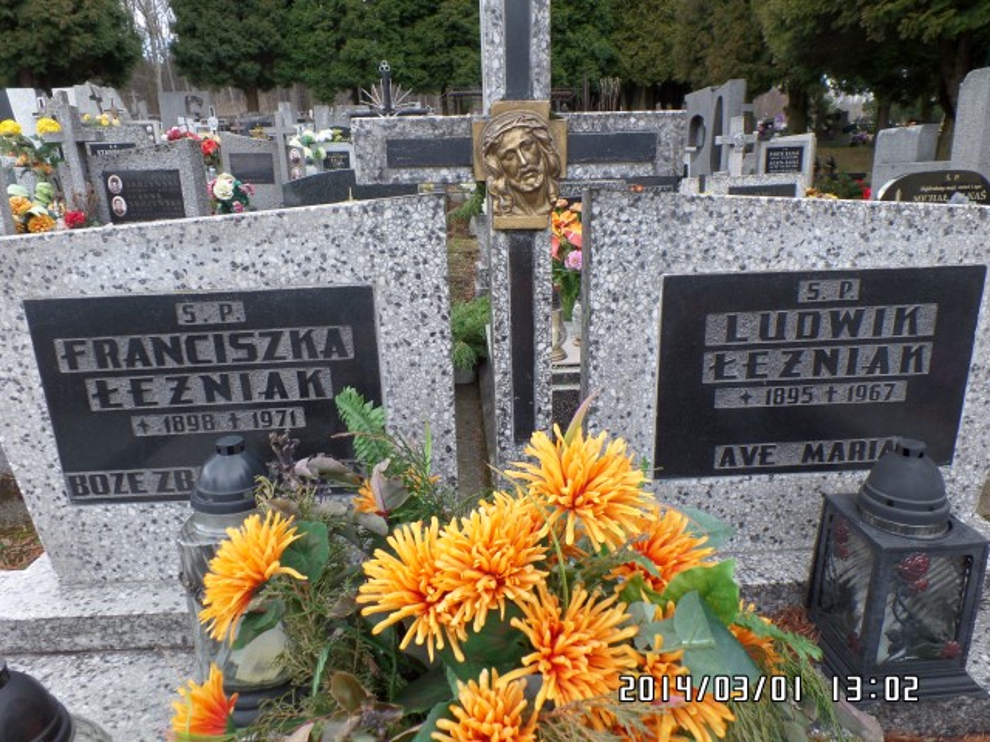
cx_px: 495
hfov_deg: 73.9
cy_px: 371
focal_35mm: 23
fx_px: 658
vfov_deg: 58.9
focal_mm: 4.1
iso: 100
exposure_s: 1/90
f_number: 3.5
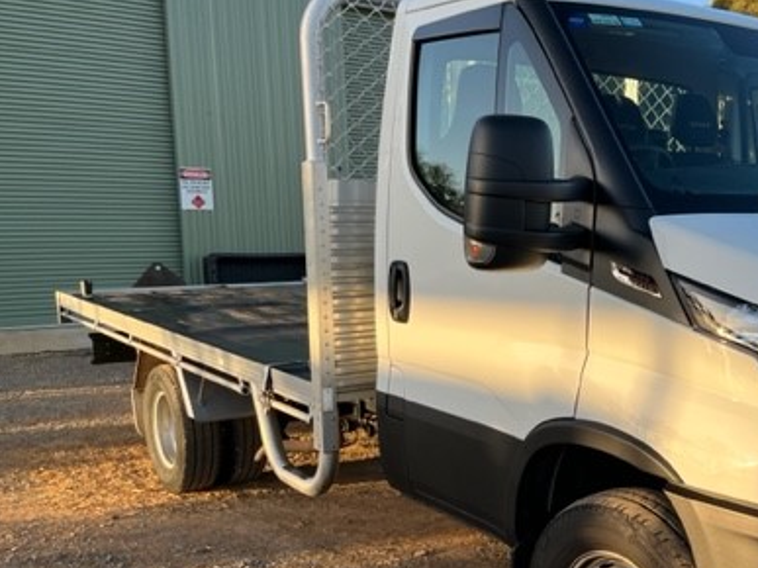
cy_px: 372
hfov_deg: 41.7
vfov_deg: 33.3
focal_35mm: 43
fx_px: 941
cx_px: 623
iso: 50
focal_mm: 5.1
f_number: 1.6
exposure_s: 1/723
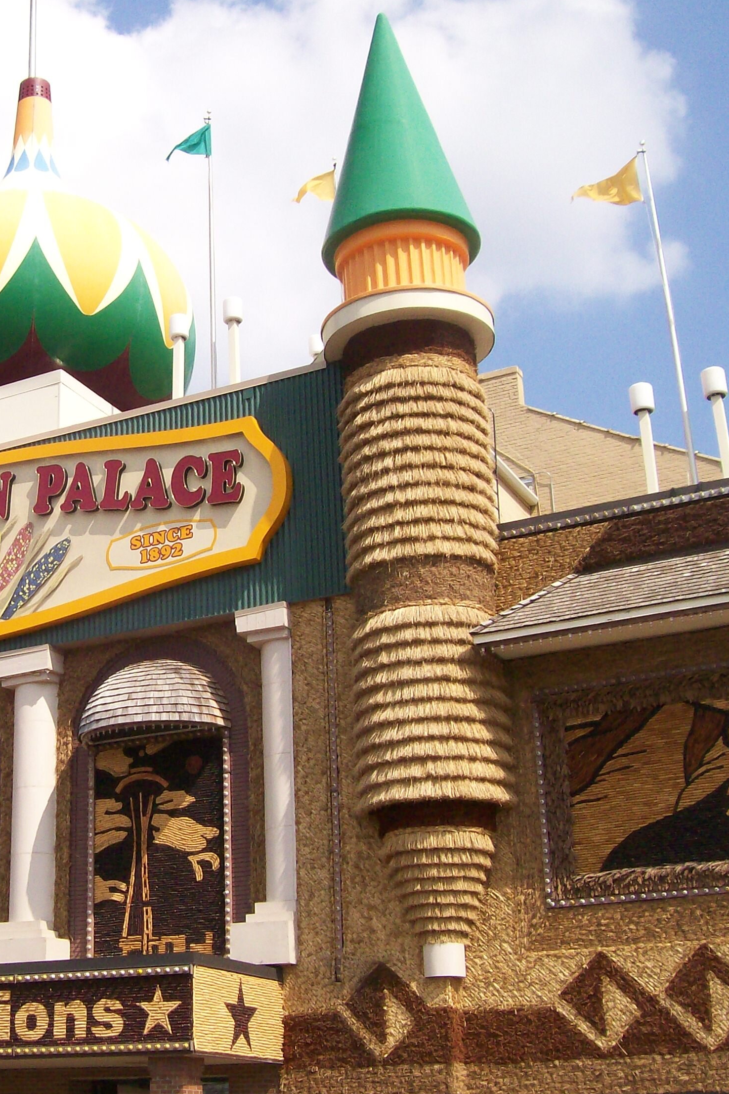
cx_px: 37
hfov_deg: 25.0
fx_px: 1579
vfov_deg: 38.2
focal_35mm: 52
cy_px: 567
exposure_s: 1/1071
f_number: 4.8
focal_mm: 6
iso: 140
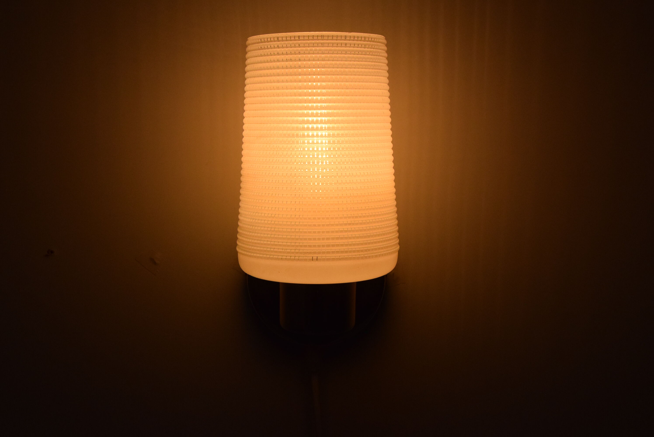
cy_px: 218
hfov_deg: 38.9
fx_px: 927
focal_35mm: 51
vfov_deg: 26.5
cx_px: 327
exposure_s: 1/500
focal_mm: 34
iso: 1600
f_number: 11
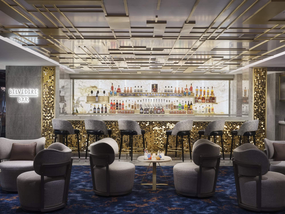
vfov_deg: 34.3
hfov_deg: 44.8
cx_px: 142
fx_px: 346
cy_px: 107
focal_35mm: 42
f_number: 13
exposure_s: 1
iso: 100
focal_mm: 52.7
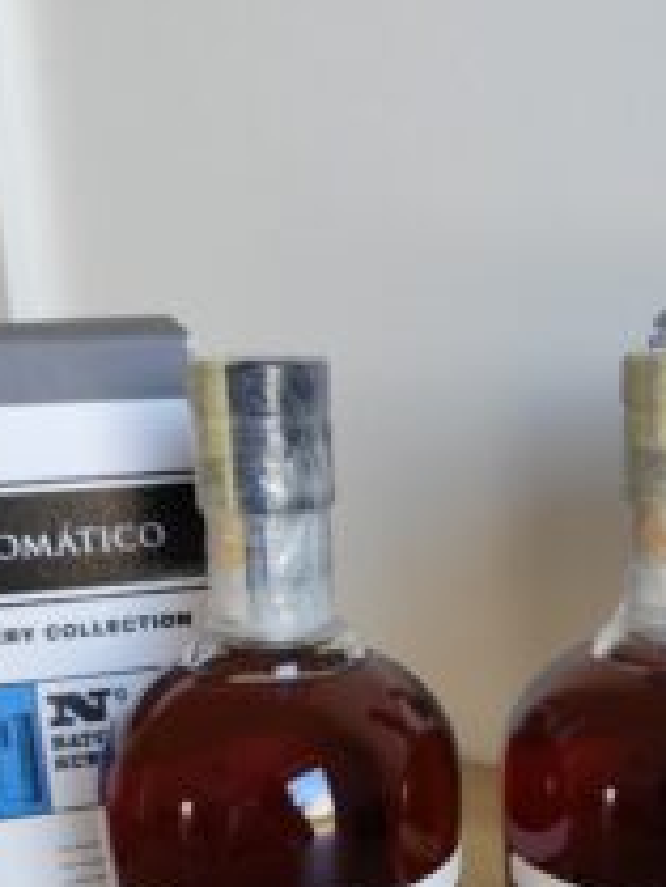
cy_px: 705
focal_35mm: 44
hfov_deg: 32.6
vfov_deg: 41.2
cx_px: 441
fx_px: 1128
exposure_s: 1/100
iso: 320
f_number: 1.65
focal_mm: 6.19
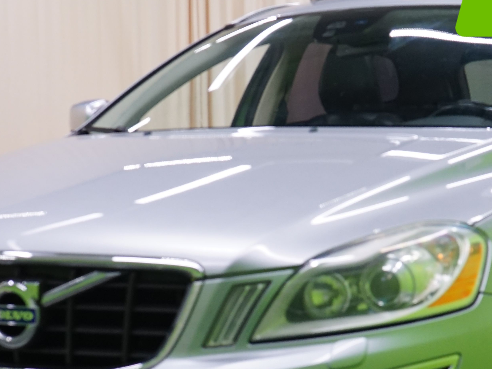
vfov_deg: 16.1
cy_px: 294
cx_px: 305
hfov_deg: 21.5
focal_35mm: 91
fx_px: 1293
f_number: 5.6
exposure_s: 1/40
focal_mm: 39
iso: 1000
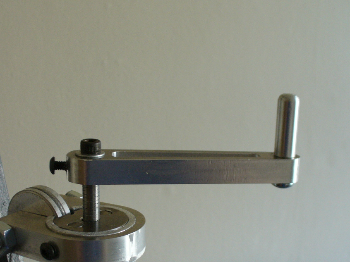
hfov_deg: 34.3
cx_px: 146
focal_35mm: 56
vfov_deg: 25.8
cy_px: 191
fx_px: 566
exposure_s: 1/25
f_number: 2.8
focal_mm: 6.1
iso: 150
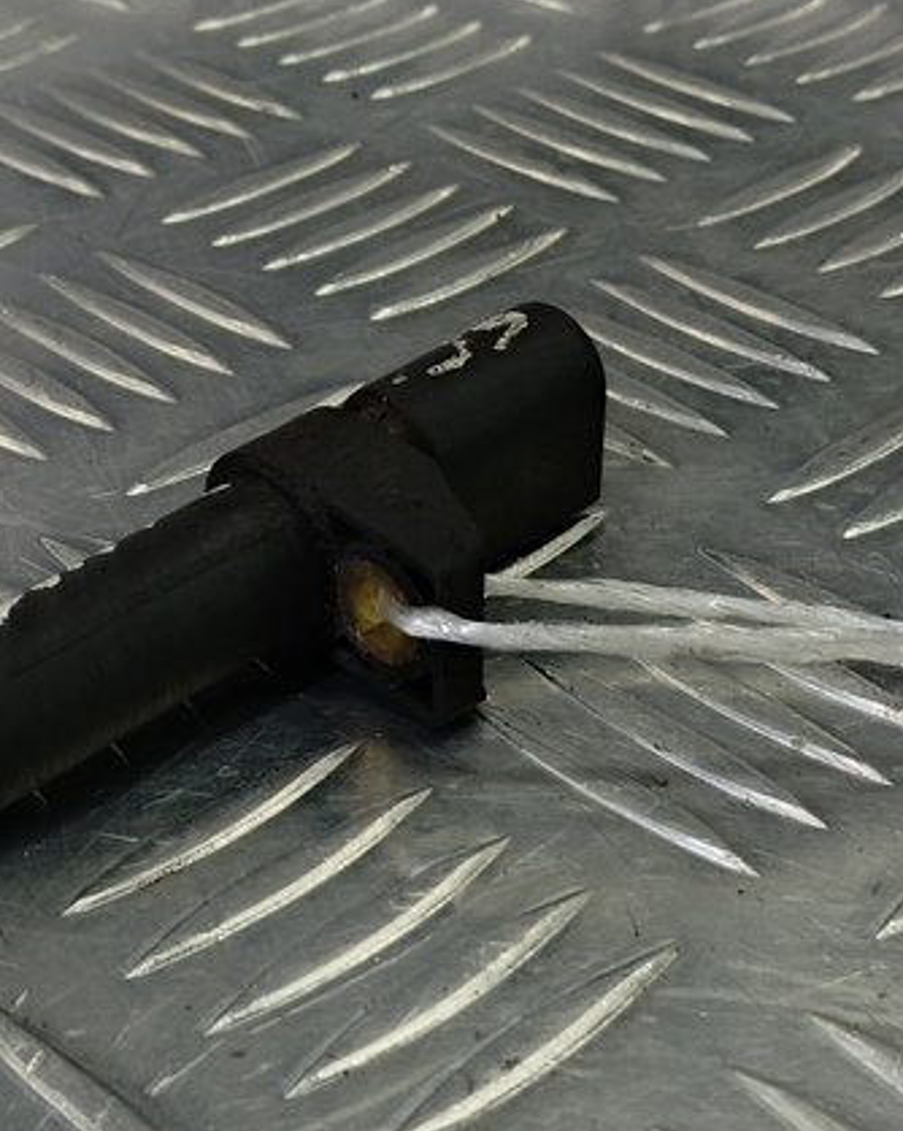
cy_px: 574
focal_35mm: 55
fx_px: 1839
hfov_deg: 27.3
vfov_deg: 34.2
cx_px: 260
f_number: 1.6
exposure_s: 1/33.3
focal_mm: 4.11
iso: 98
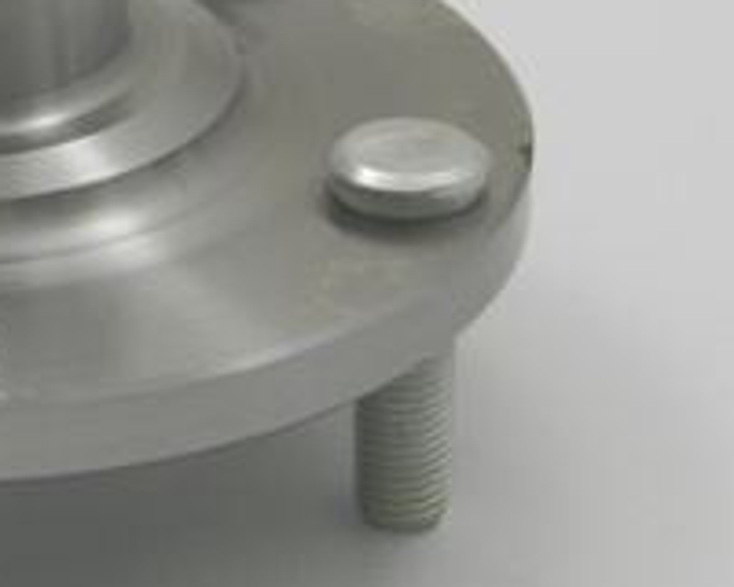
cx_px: -97
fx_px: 4627
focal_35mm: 213
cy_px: 172
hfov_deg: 9.0
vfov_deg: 7.3
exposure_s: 1/160
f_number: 4.2
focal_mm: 14.6
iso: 160
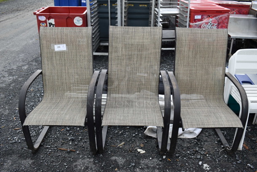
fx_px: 247
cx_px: 128
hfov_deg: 55.1
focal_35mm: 34
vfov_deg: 38.4
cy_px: 86
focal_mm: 23
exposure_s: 1/250
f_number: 6.3
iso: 200
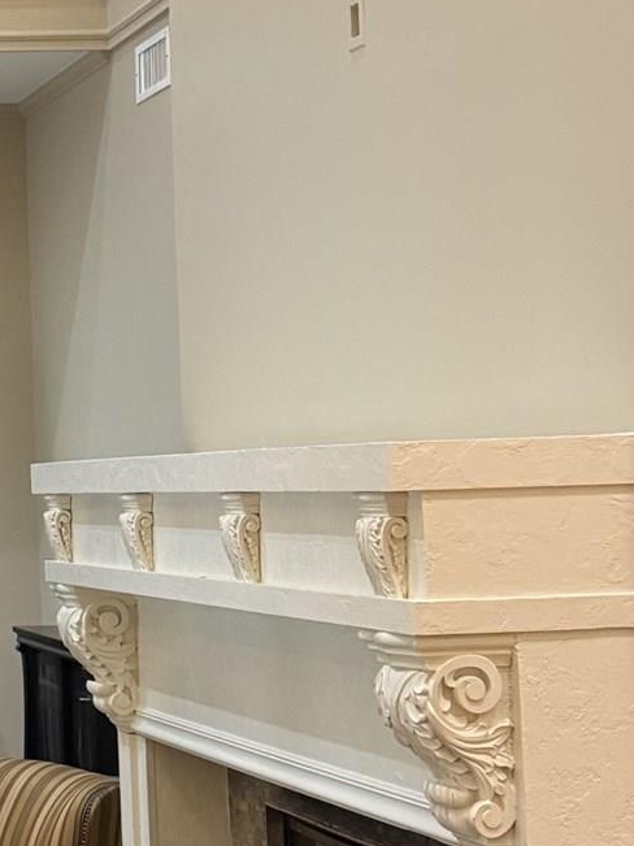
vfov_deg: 23.0
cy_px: 364
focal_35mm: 85
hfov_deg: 15.4
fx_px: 2076
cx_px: -429
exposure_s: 1/60
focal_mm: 6.76
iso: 250
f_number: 1.78
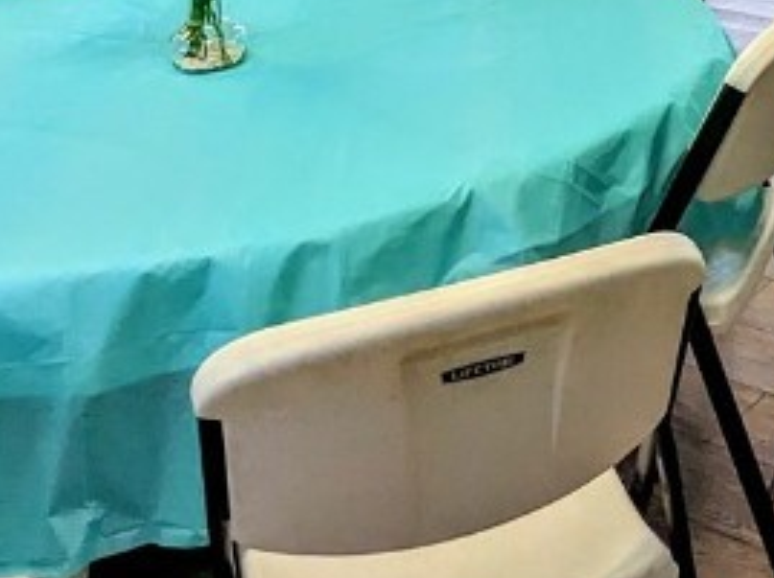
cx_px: 863
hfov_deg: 28.6
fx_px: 1362
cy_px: -167
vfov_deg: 21.7
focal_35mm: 61
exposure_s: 1/183
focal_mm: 2.35
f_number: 2.2
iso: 49
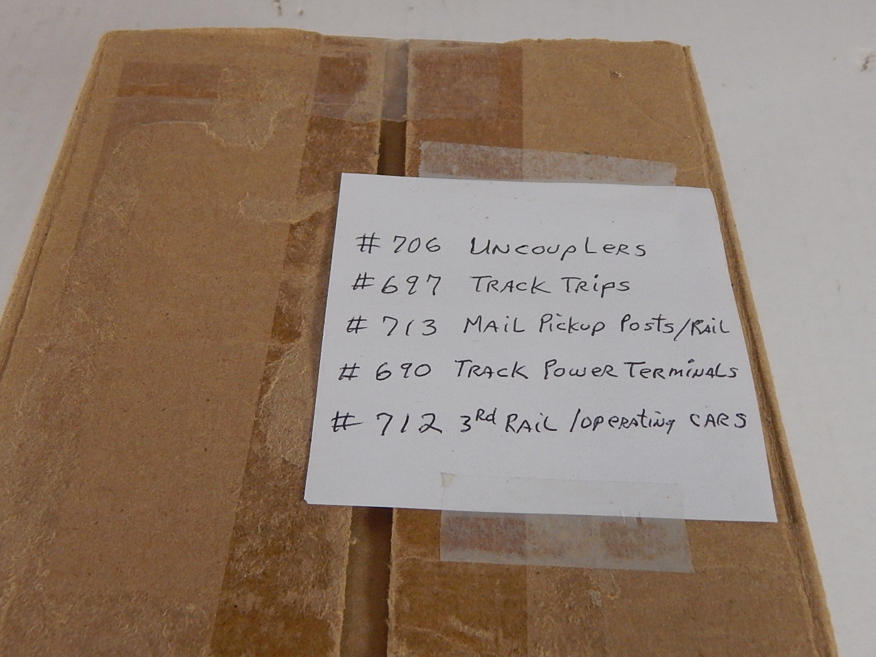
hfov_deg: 47.9
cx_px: 427
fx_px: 987
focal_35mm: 39
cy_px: 354
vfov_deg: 36.8
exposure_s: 1/200
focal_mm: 6.1
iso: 400
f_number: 3.3
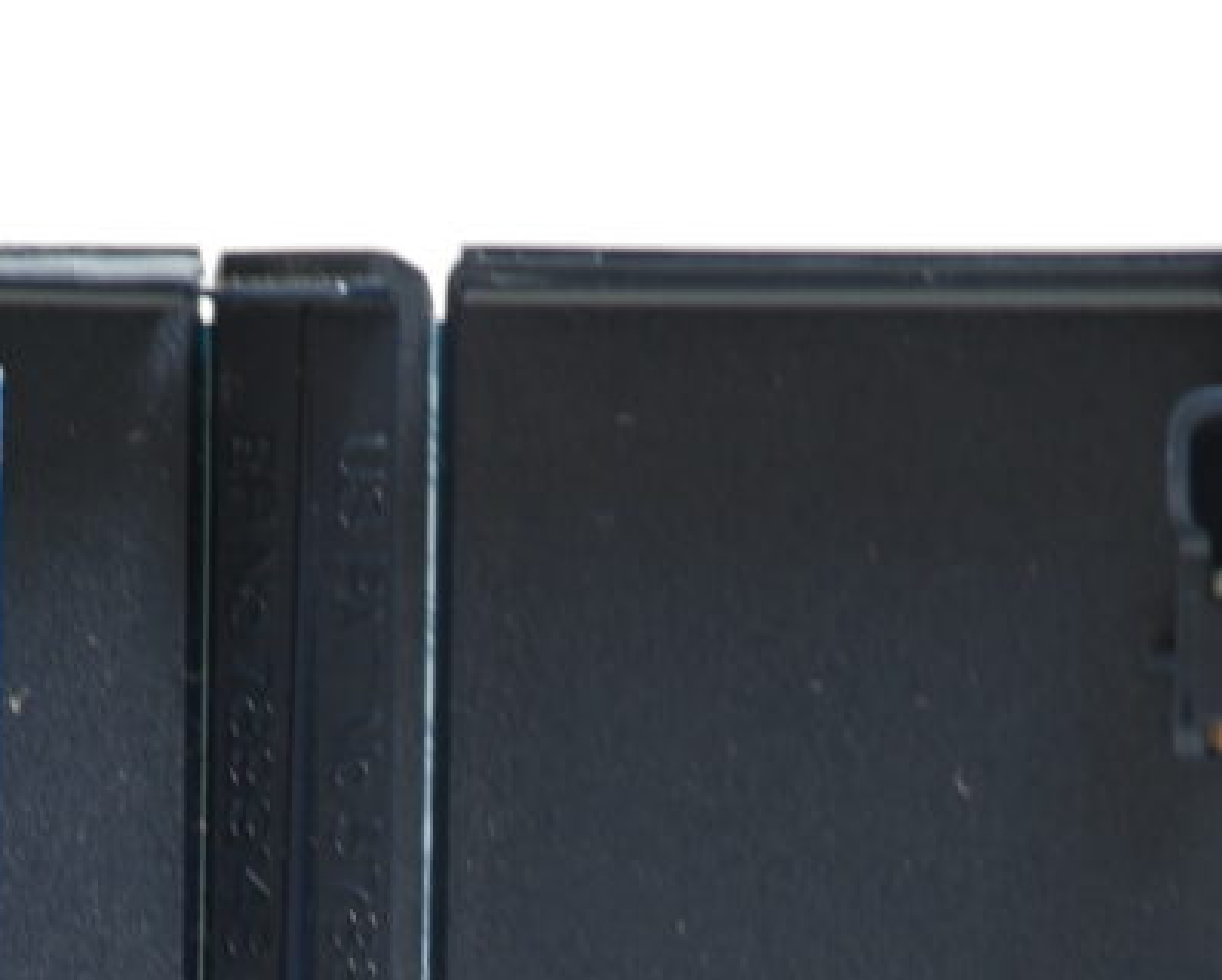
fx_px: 7420
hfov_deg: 9.4
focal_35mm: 205
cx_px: 393
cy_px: 2180
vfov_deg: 7.2
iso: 64
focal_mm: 34
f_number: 9
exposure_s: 1.3
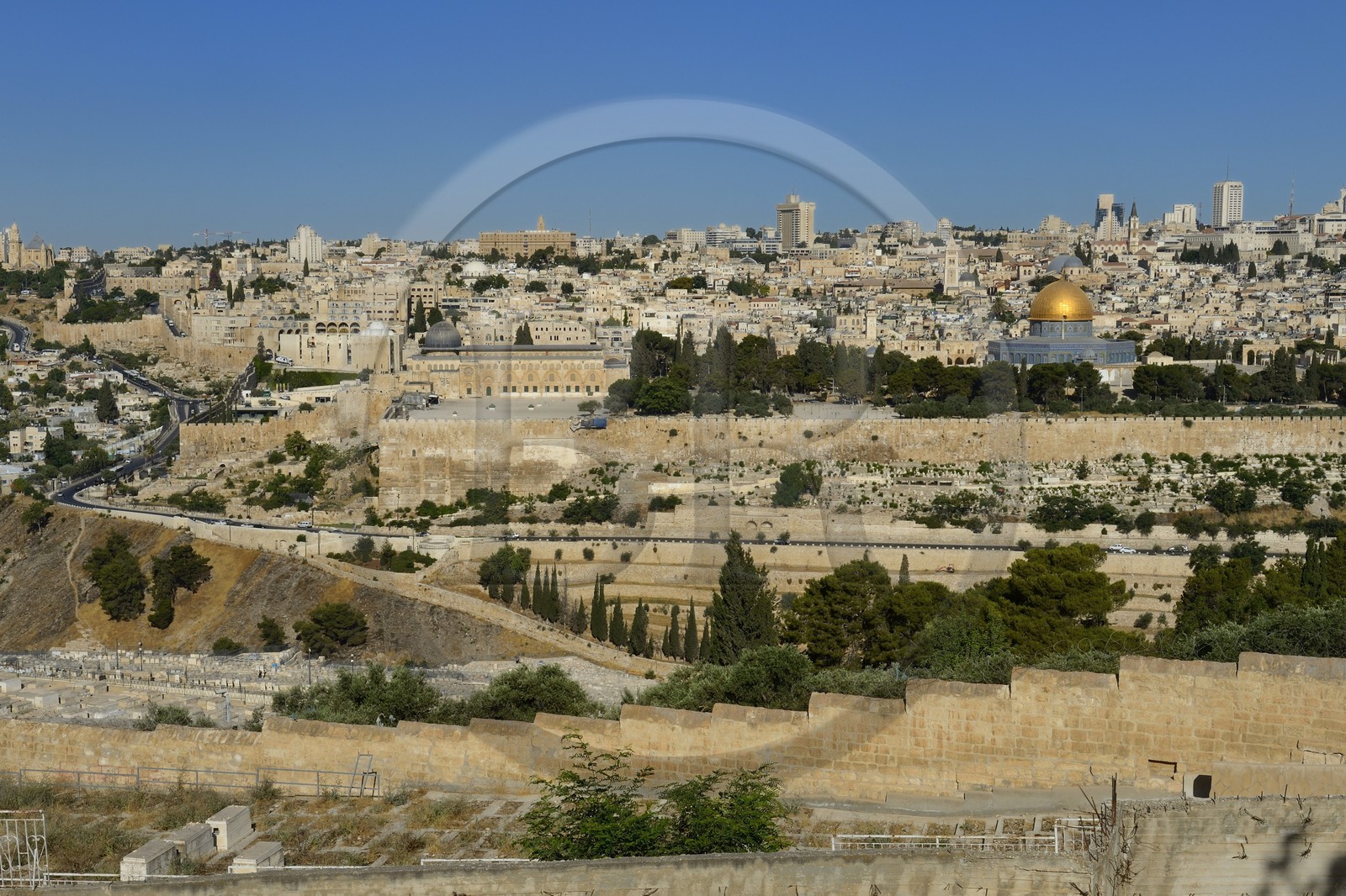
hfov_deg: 41.1
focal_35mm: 48
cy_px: 448
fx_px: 1794
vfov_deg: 28.1
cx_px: 673
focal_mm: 48
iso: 200
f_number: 14
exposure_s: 1/320
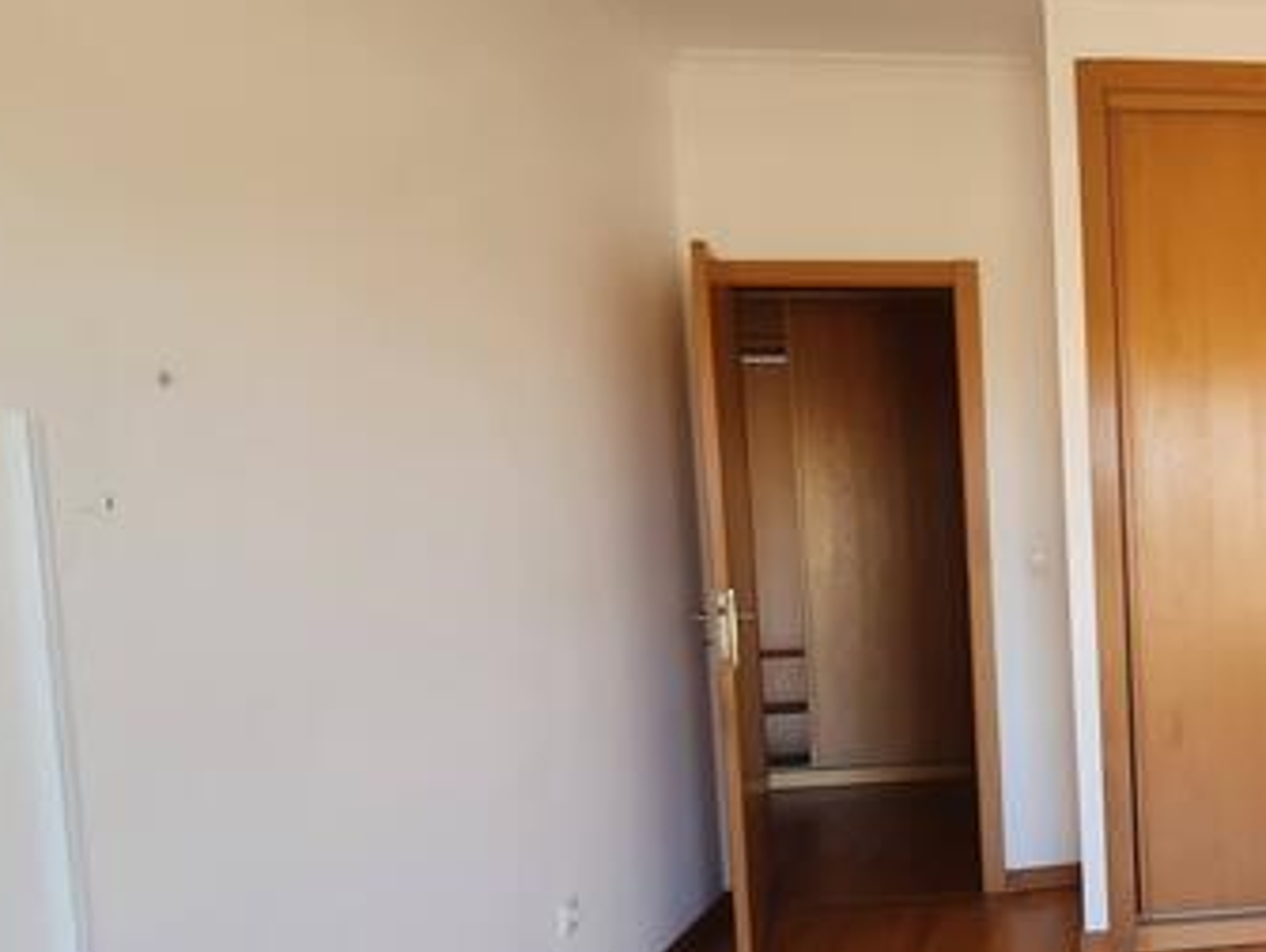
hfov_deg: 47.9
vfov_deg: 45.3
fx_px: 1135
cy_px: 574
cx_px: 1274
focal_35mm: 31
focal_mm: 1.8
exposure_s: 1/50
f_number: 2.2
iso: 64
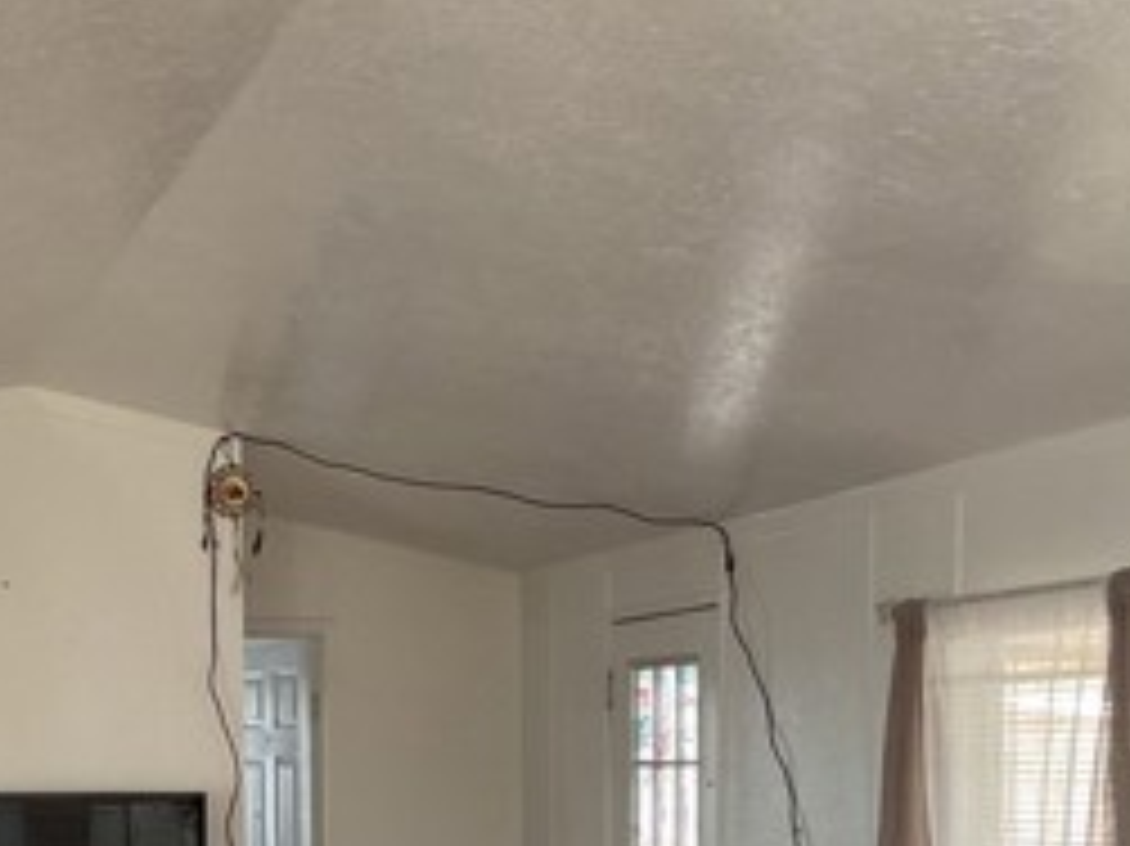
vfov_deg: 19.1
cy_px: 932
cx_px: 333
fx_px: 2414
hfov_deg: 26.1
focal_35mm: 74
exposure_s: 1/60
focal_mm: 3
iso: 125
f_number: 1.8
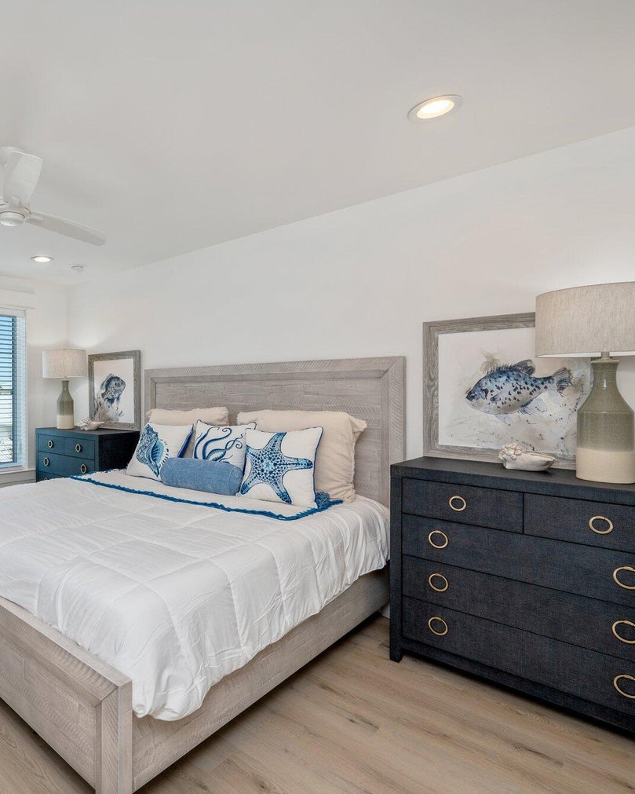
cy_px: 401
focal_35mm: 20
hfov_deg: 62.7
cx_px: 133
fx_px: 470
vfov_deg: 80.4
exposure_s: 1/30
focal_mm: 14
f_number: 9
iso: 200
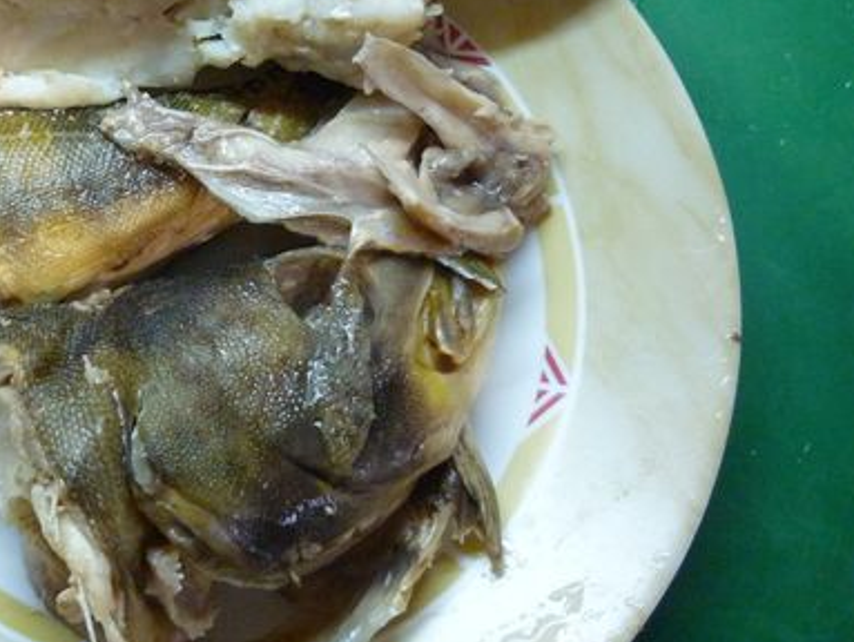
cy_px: 259
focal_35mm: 56
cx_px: 149
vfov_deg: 26.1
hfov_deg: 33.2
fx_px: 1383
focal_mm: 5.5
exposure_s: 1/20
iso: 400
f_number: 2.8
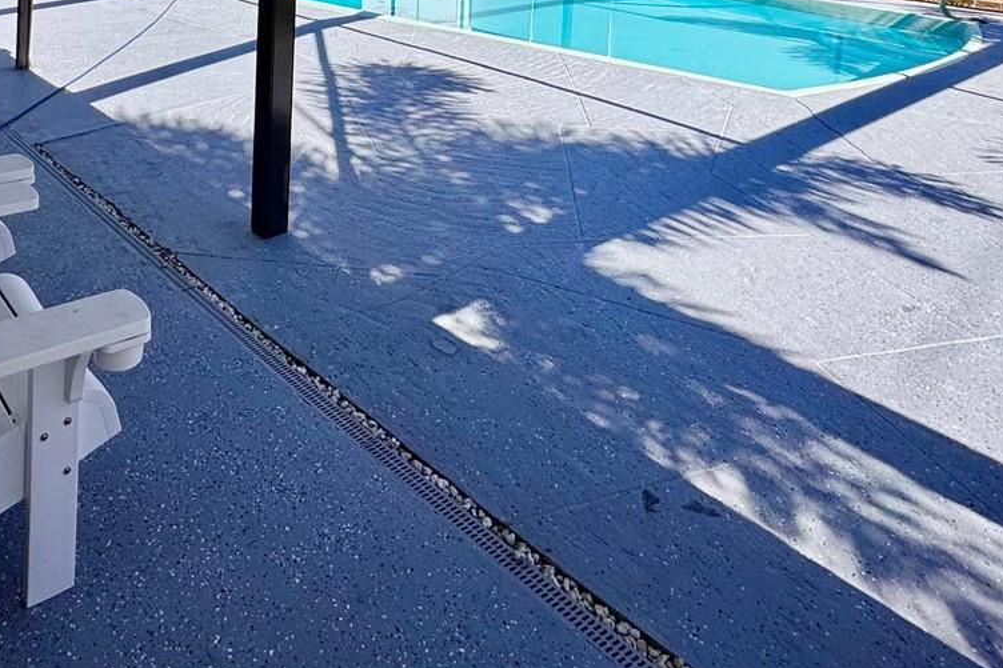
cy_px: -84
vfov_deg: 35.5
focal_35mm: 31
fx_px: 863
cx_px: 349
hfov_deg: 59.2
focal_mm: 2.22
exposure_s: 1/879
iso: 40
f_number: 2.2
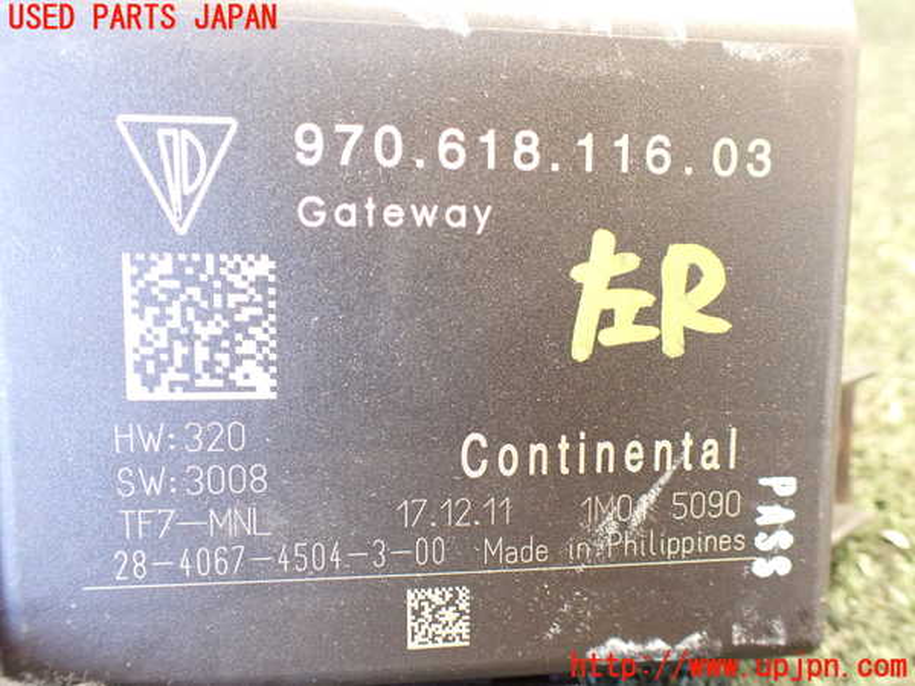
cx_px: 458
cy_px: 343
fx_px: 793
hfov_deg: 60.0
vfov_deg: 46.8
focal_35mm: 30
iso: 800
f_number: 2.3
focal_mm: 5.4
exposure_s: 1/50
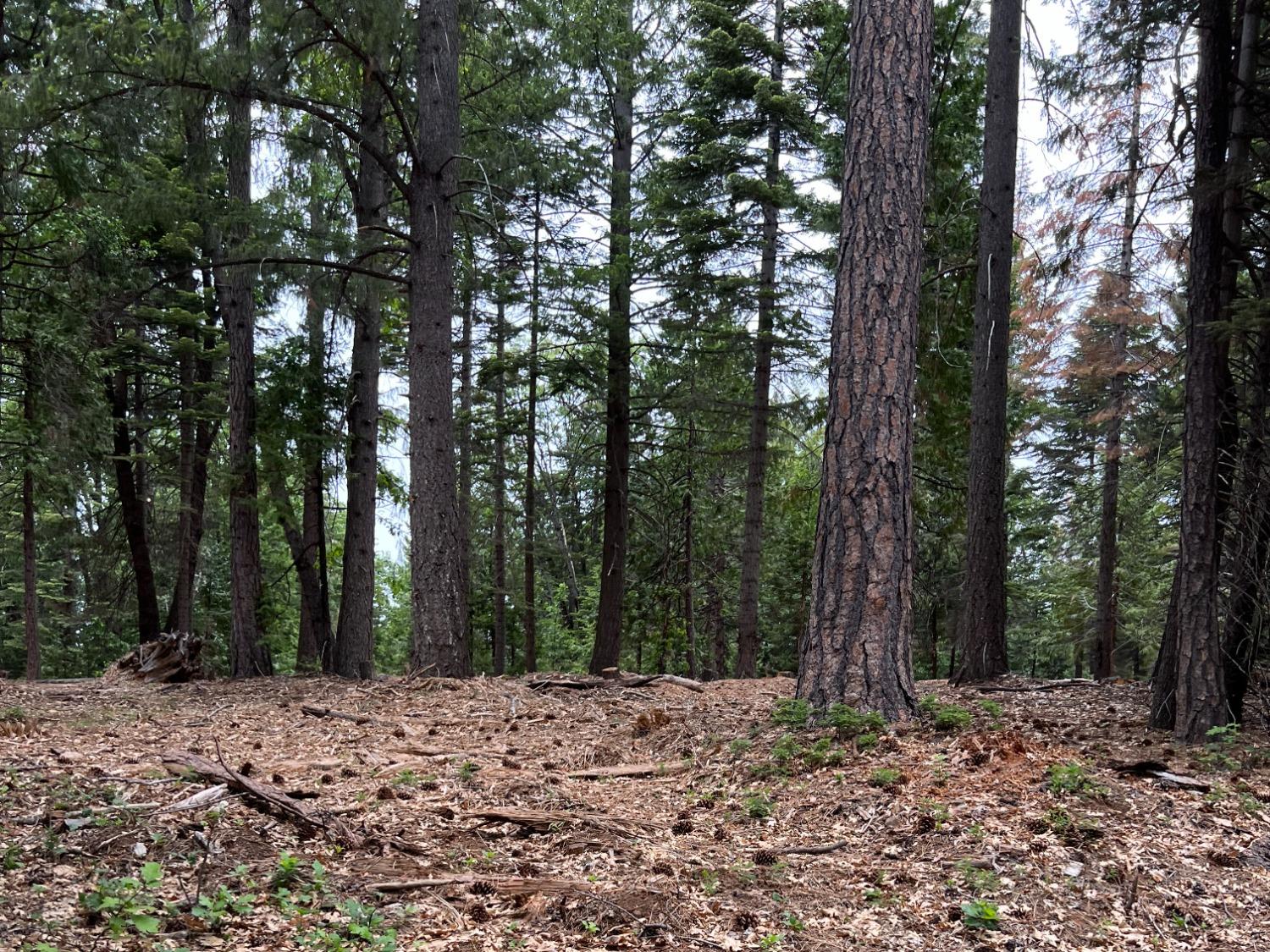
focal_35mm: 26
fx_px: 954
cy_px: 476
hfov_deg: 67.3
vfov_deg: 53.1
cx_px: 635
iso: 50
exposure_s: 1/558
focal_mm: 5.7
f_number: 1.5
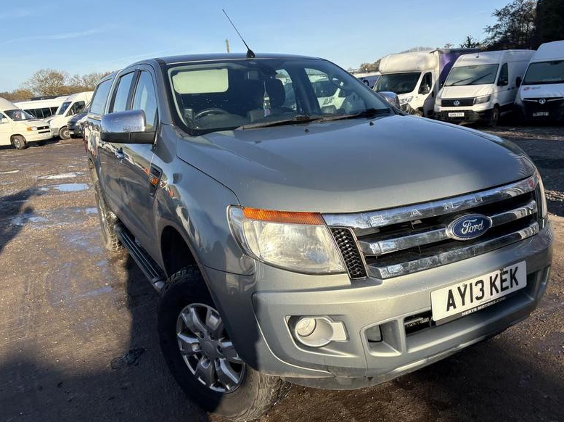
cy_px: 202
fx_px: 489
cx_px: 315
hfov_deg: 59.8
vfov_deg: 46.7
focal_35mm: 30
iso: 50
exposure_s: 1/2208
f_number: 1.6
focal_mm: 5.96
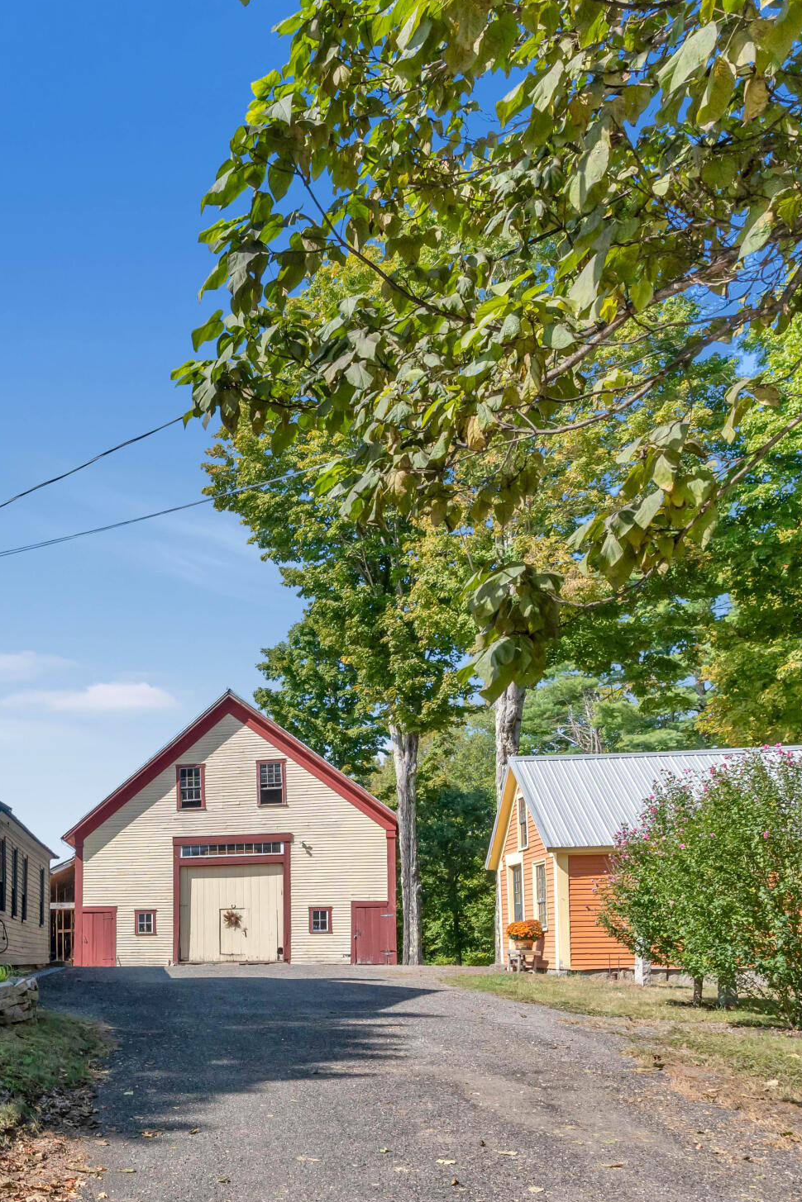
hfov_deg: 34.9
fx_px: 1103
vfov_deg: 56.4
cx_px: -60
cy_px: 770
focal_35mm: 33
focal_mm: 16
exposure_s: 1/1500
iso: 800
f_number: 8
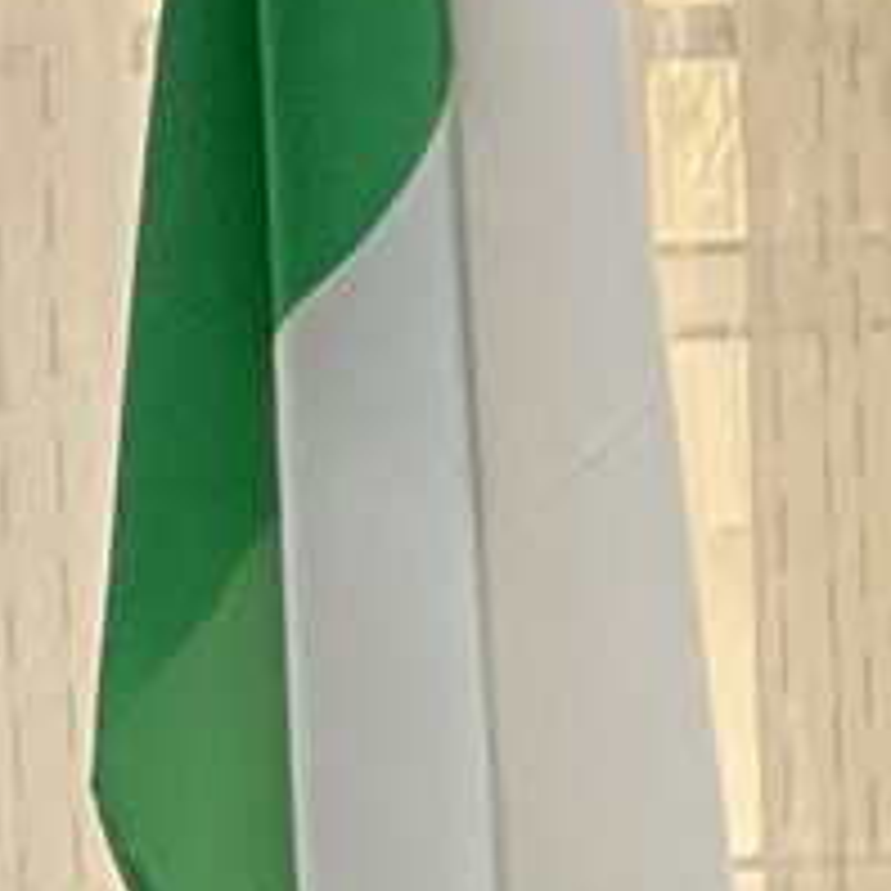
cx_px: 3992
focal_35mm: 465
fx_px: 13541
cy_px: 648
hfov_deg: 3.5
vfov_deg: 3.8
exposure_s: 1/52
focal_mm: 6
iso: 160
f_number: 2
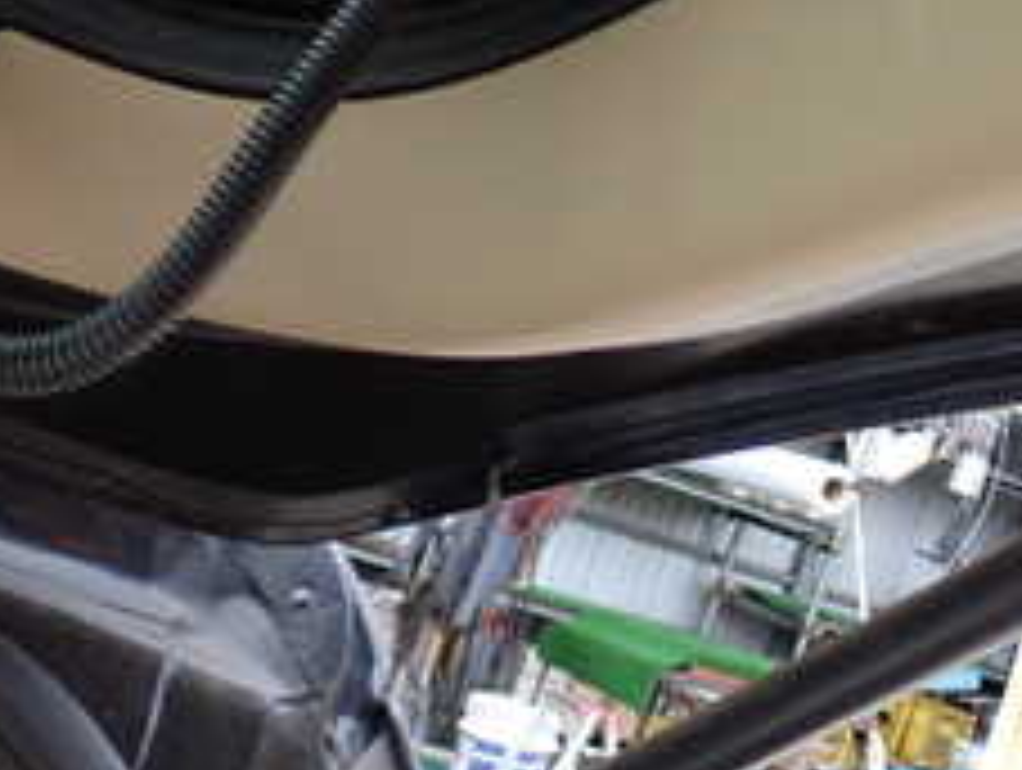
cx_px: 1112
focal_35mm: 95
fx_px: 2809
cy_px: 468
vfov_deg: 15.6
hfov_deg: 19.8
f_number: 2.5
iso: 100
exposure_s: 1/100
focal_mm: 6.37
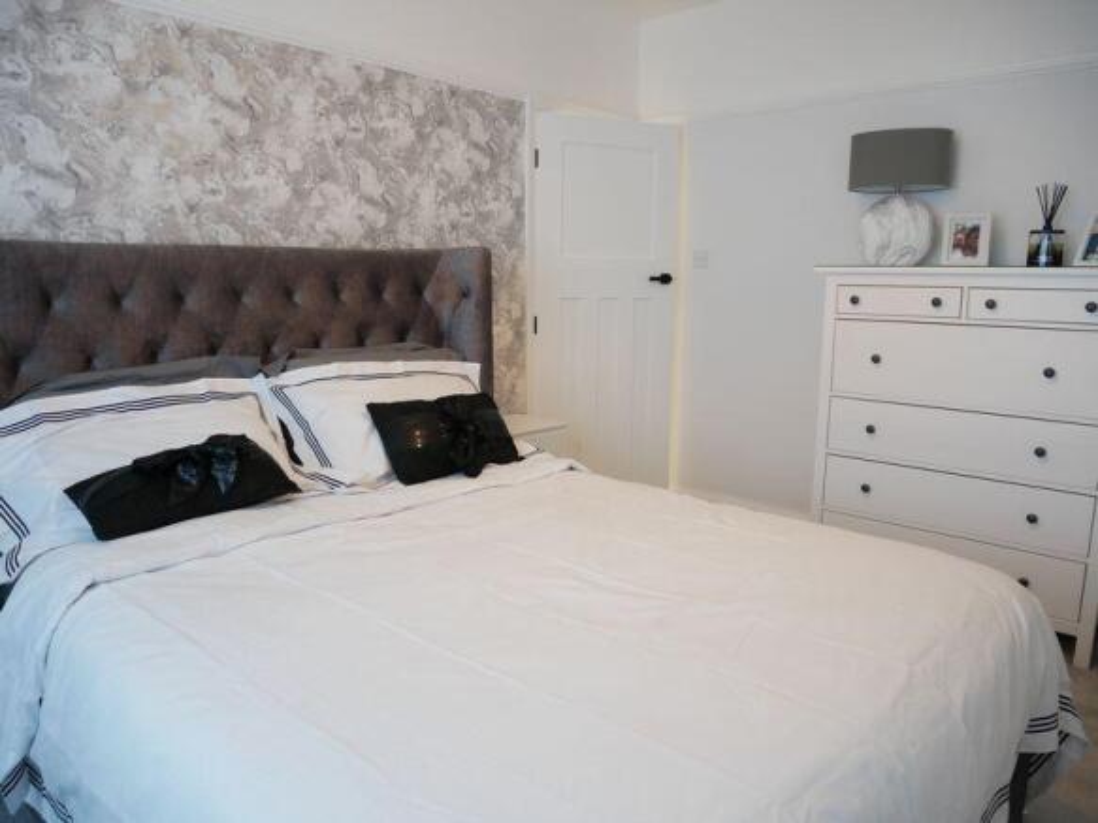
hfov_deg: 71.6
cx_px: 549
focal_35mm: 24
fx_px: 761
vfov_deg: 56.8
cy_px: 412
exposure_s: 1/60
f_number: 3.5
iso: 800
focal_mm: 12
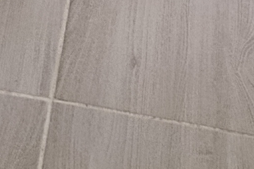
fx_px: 1341
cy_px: -632
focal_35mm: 190
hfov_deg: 10.5
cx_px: -105
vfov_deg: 5.6
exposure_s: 1/50
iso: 717
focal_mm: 6.11
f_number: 1.65
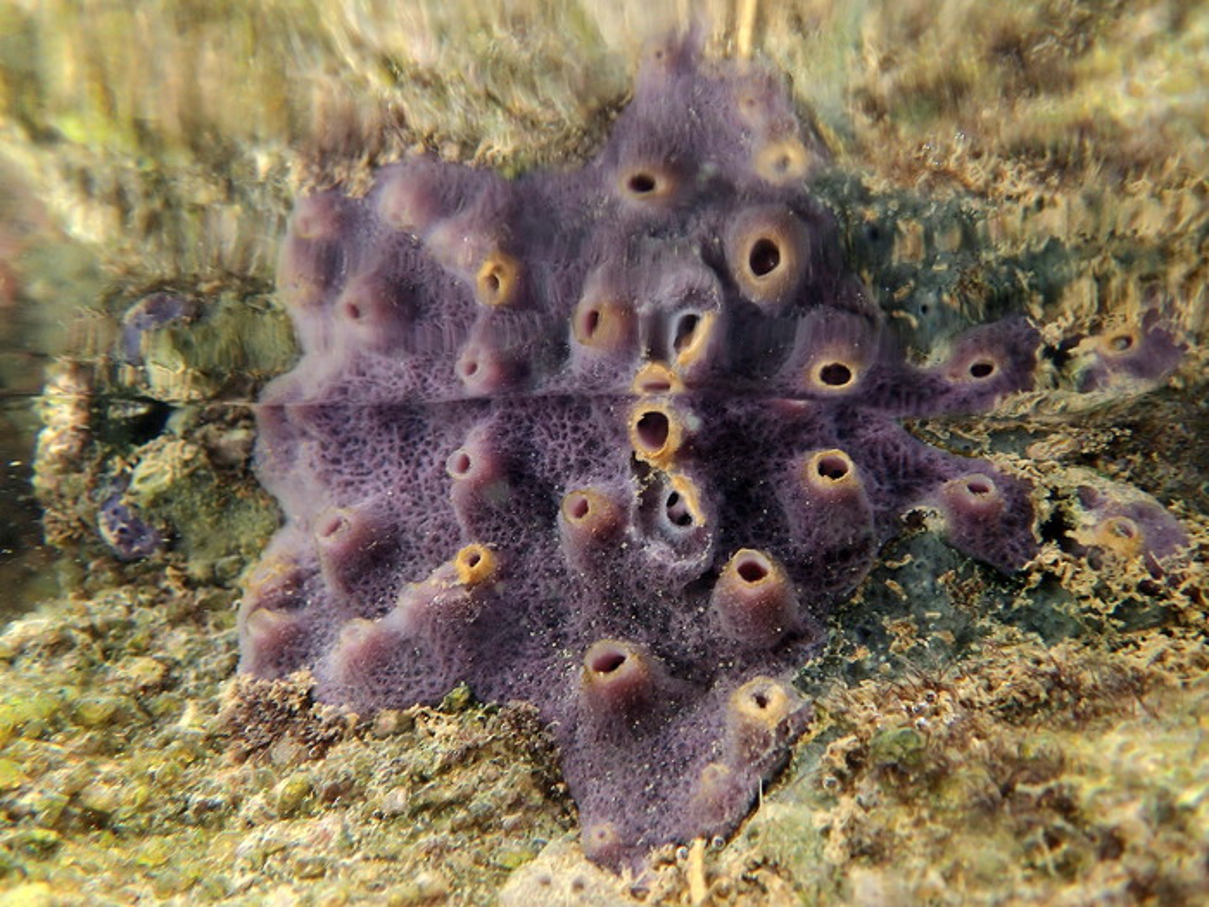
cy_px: 454
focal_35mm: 30
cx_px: 604
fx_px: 1048
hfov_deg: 60.0
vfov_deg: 46.8
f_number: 6.3
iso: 100
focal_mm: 5.5
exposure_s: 1/30
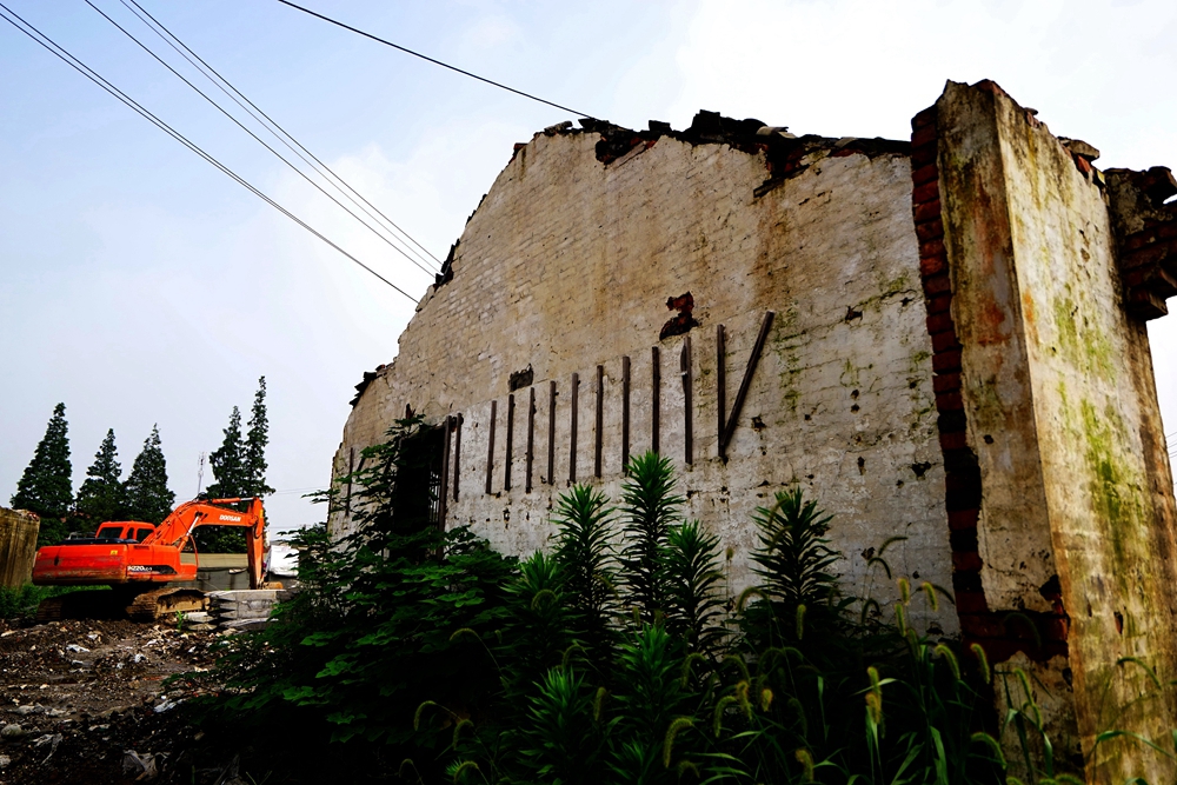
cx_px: 588
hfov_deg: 76.1
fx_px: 752
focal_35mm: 23
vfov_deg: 55.1
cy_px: 392
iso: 100
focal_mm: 23
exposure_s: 1/320
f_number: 4
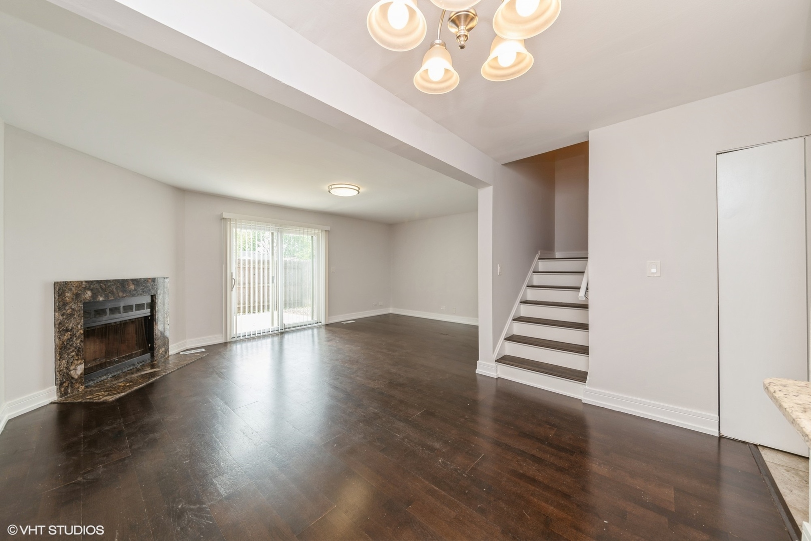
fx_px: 270
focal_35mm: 12
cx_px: 406
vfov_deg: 90.0
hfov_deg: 112.6
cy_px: 270
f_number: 10
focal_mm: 12
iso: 100
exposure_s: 1/8
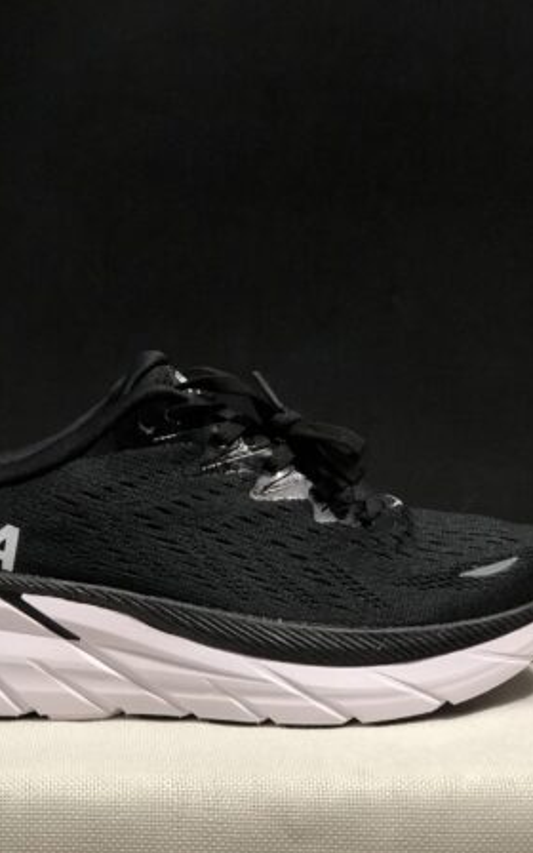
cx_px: 171
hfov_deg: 16.1
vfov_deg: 25.5
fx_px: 1883
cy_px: 426
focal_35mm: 81
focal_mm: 6.6
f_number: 2.8
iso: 100
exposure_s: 1/30
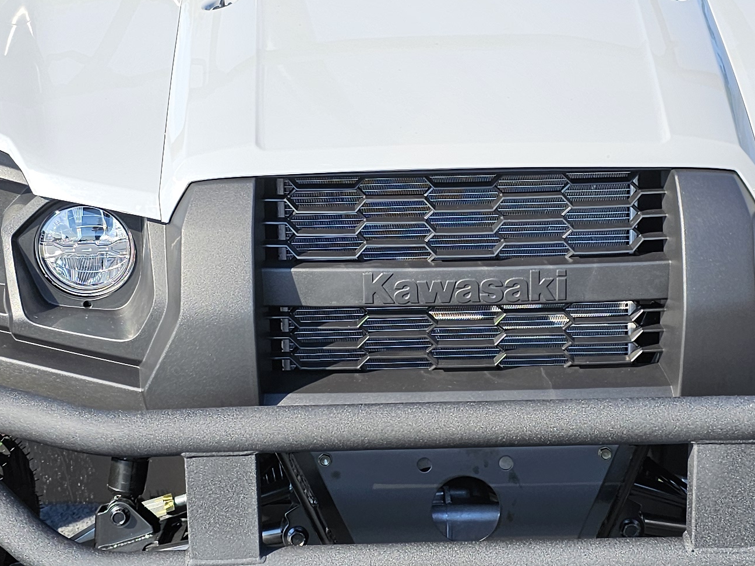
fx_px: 1549
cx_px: 402
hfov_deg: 27.4
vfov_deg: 20.7
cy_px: 234
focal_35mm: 71
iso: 20
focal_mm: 6.3
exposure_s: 1/410
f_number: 1.7
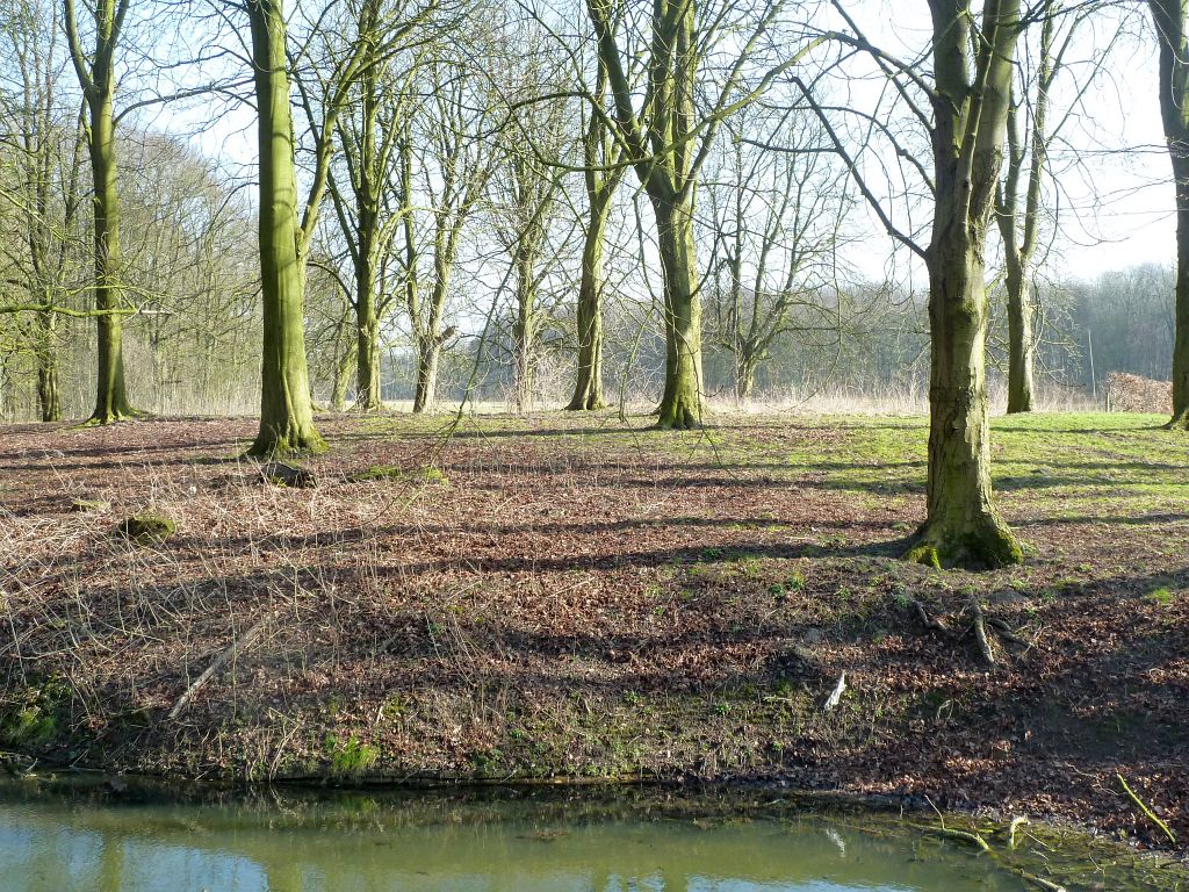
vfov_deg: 32.9
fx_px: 1511
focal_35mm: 44
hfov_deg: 42.9
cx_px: 594
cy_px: 446
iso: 125
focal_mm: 7.3
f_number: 4
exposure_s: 1/100
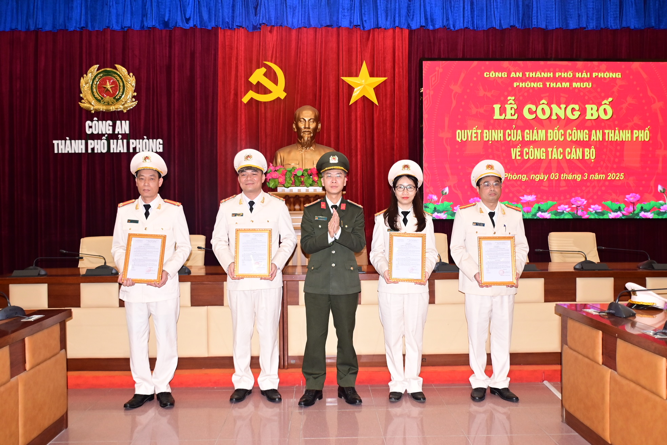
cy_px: 222
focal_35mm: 33
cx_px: 334
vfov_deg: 40.0
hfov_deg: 57.2
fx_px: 611
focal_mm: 22
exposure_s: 1/200
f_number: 3.5
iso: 1000
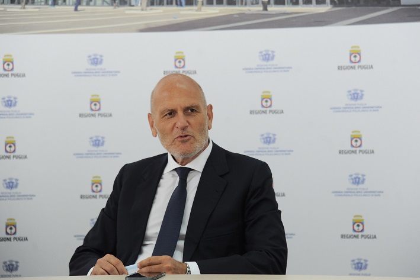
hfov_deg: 17.1
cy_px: 140
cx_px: 210
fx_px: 1400
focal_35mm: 120
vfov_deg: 11.4
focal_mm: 120
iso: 2000
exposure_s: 1/320
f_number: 4.5
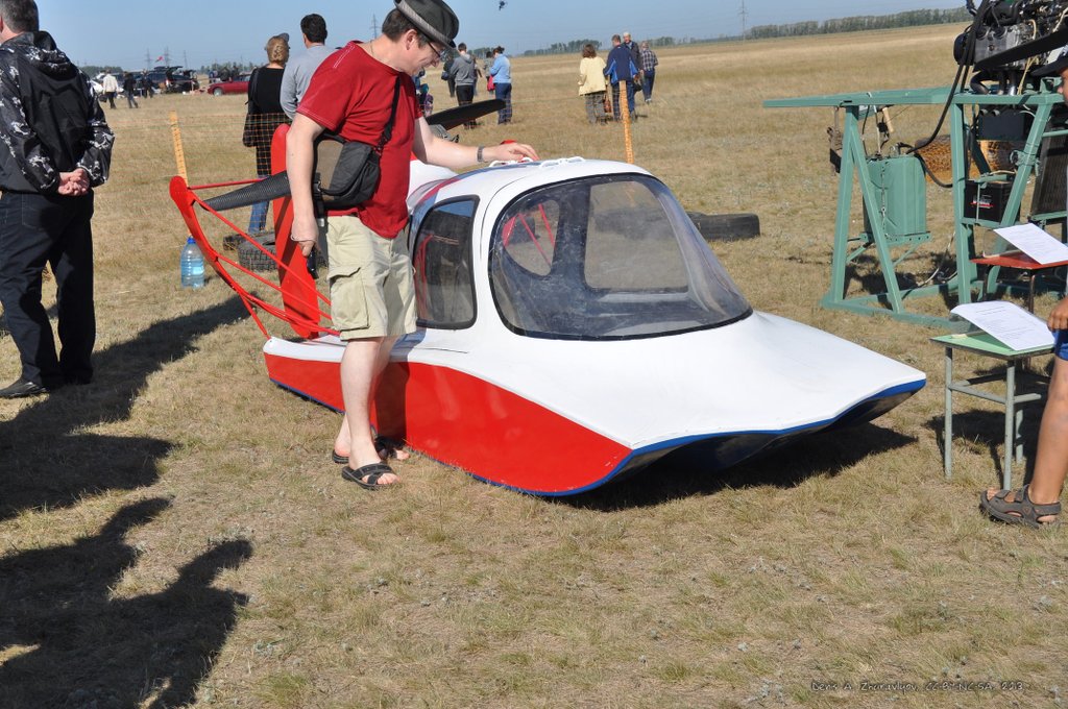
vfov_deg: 25.7
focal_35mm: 52
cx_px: 534
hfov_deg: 37.9
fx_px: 1556
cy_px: 354
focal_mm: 35
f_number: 8
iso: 200
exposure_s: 1/250
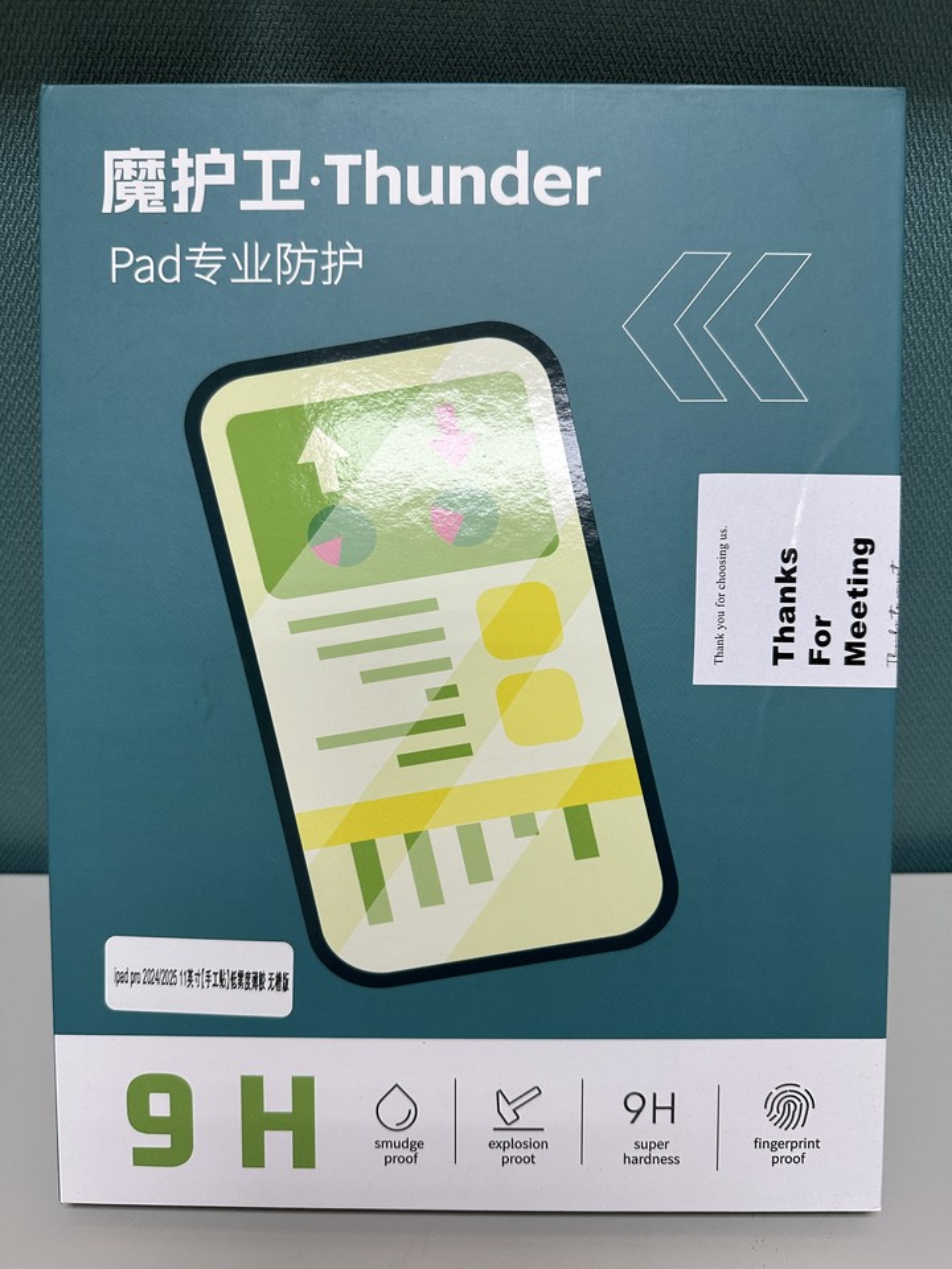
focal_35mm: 24
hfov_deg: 56.8
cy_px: 634
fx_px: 880
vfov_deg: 71.6
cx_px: 476
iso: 125
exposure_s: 1/121
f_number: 1.78
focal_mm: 6.86
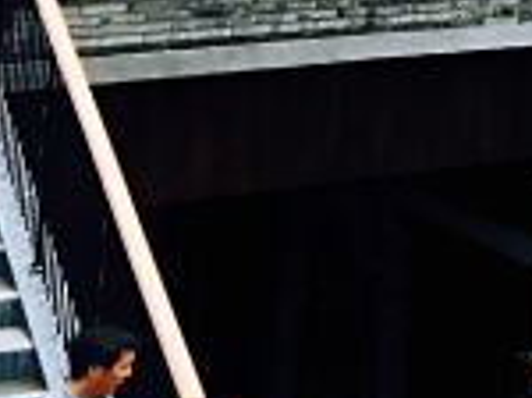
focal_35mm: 131
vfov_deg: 10.4
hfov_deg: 12.5
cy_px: -378
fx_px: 2010
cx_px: 1199
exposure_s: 1/259
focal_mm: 3.99
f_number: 1.8
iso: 20
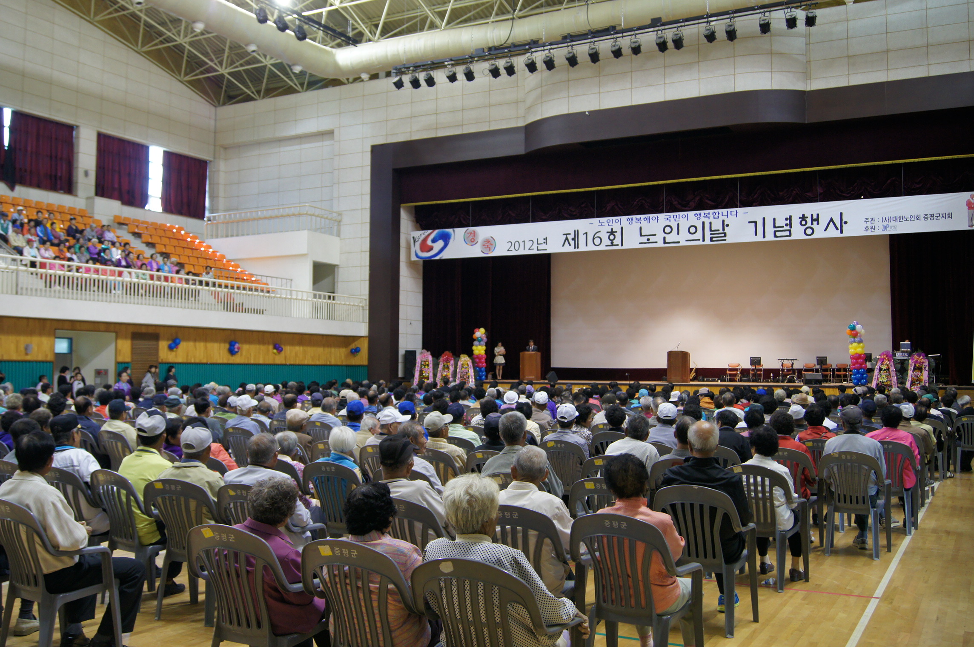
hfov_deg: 57.3
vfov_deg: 39.9
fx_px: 892
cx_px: 487
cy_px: 324
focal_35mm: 33
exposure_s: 1/40
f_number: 4
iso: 500
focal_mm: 22
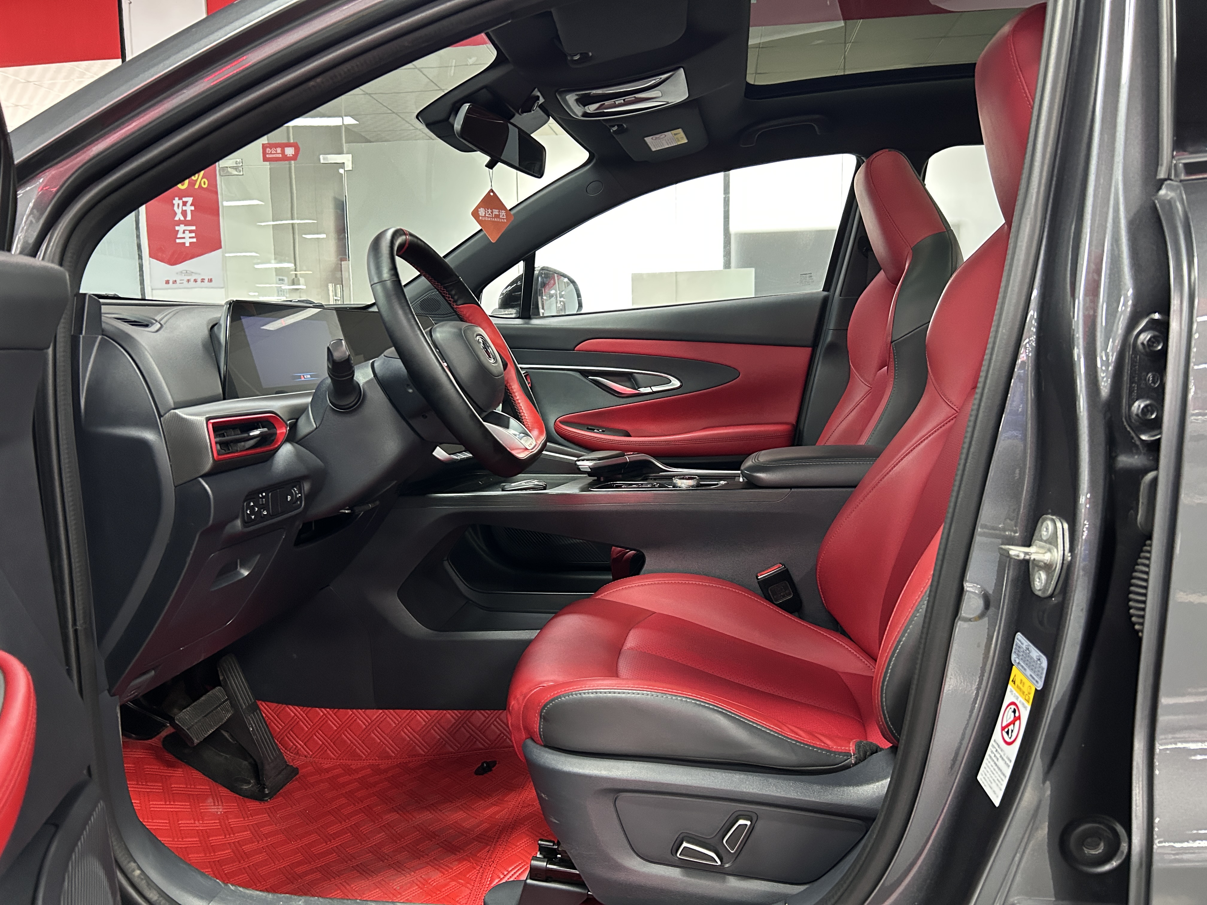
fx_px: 907
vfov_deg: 53.1
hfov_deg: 67.3
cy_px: 452
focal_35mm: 26
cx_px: 604
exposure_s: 1/60
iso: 400
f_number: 1.5
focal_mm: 5.7
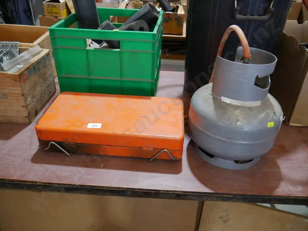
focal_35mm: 28
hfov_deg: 63.4
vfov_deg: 49.8
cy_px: 116
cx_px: 154
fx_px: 249
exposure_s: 1/60
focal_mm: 14
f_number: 3.5
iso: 320
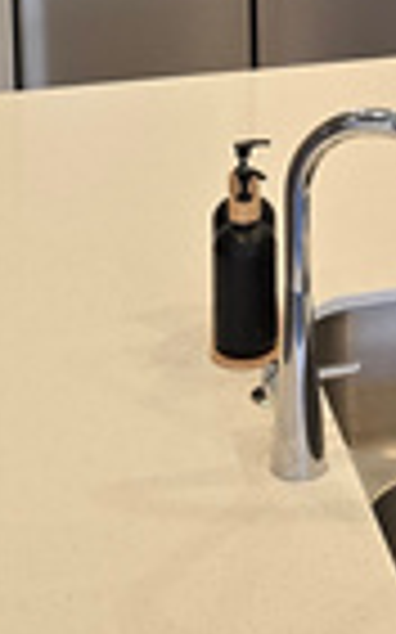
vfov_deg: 14.7
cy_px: -283
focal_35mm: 133
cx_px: 468
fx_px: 2299
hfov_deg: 9.7
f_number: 1.7
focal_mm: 6.3
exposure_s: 1/120
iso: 125
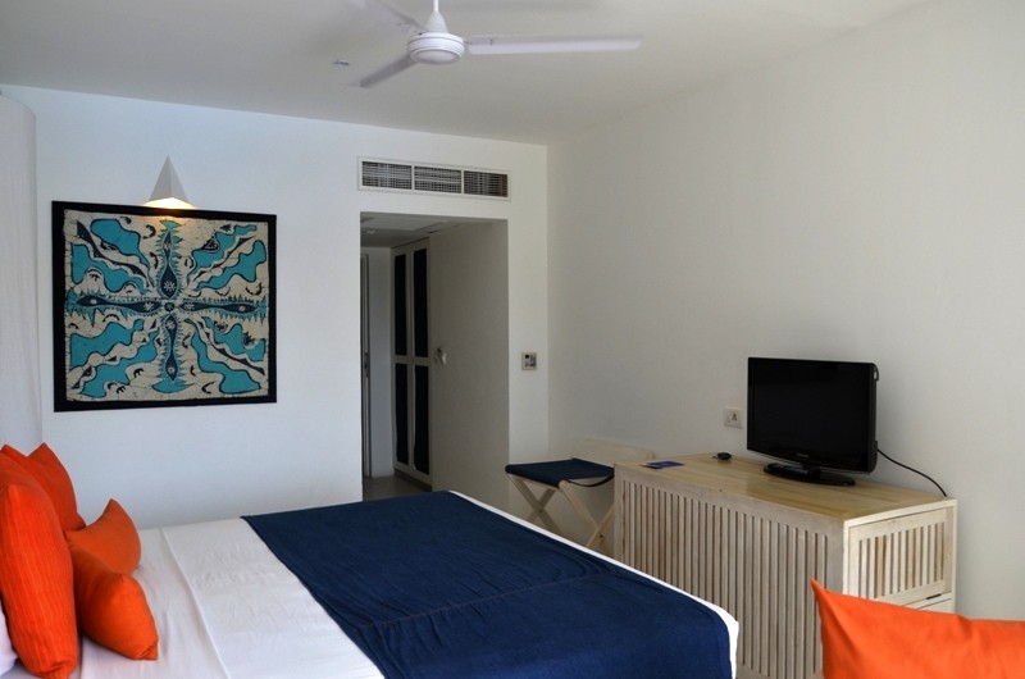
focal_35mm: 27
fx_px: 767
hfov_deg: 67.5
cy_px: 340
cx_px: 512
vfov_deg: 47.7
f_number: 6.3
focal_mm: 18
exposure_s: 1/160
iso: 200
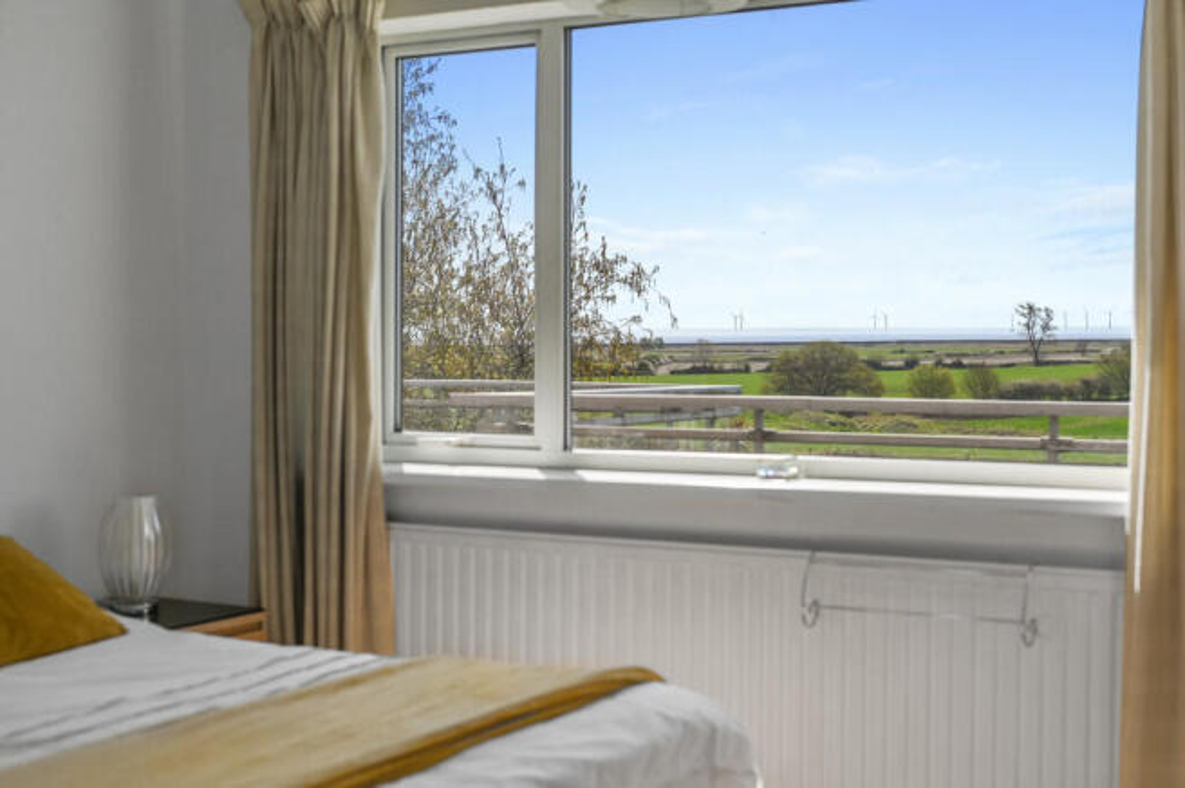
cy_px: 394
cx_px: 592
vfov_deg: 26.9
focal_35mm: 50
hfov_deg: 39.6
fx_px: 1644
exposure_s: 1/640
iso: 400
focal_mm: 50
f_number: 4
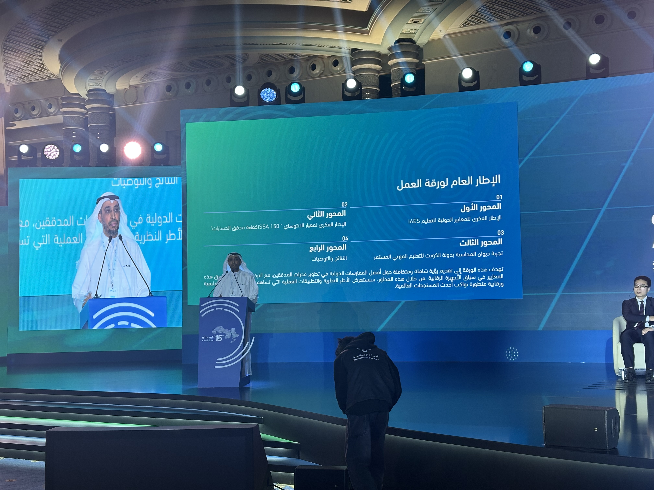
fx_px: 907
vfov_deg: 30.3
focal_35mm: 48
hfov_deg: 39.7
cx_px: 327
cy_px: 245
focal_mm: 6.86
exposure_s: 1/60
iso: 80
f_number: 1.78
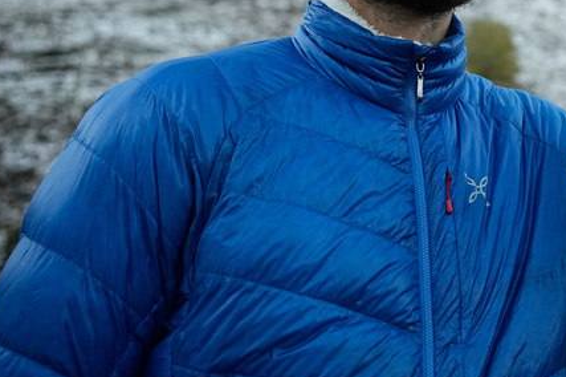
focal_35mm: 84
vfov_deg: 15.9
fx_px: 1320
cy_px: 1
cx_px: 603
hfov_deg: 23.0
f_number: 3.5
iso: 1250
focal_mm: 35
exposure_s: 1/500
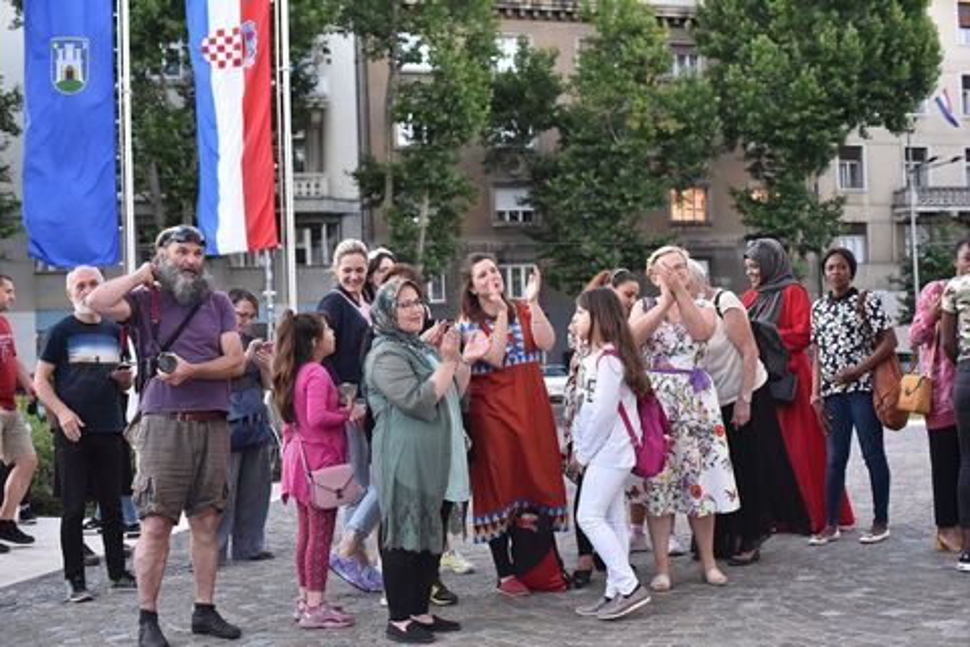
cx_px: 485
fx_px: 1347
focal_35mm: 50
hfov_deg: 39.6
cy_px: 324
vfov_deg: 27.0
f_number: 4
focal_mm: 50
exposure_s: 1/1250
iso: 4000
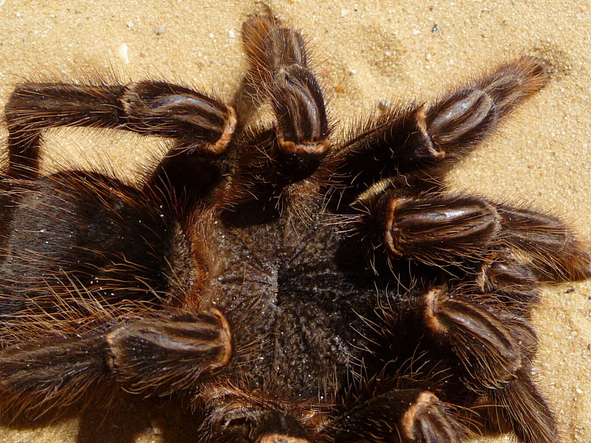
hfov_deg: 36.1
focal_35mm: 53
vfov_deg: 27.2
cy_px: 327
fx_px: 905
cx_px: 263
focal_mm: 4.7
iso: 100
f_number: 3.3
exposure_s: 1/1300
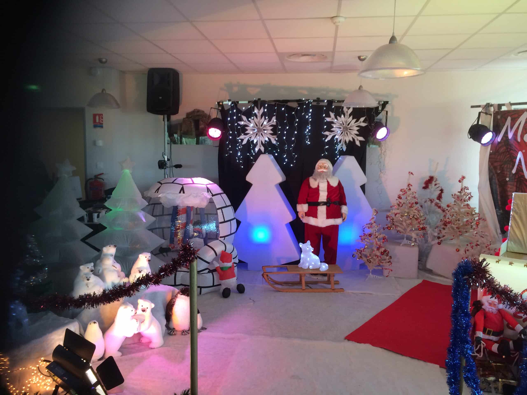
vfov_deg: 48.2
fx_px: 442
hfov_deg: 61.7
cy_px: 198
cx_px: 264
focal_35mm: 29
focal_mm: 4.15
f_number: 2.2
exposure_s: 1/33
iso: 50
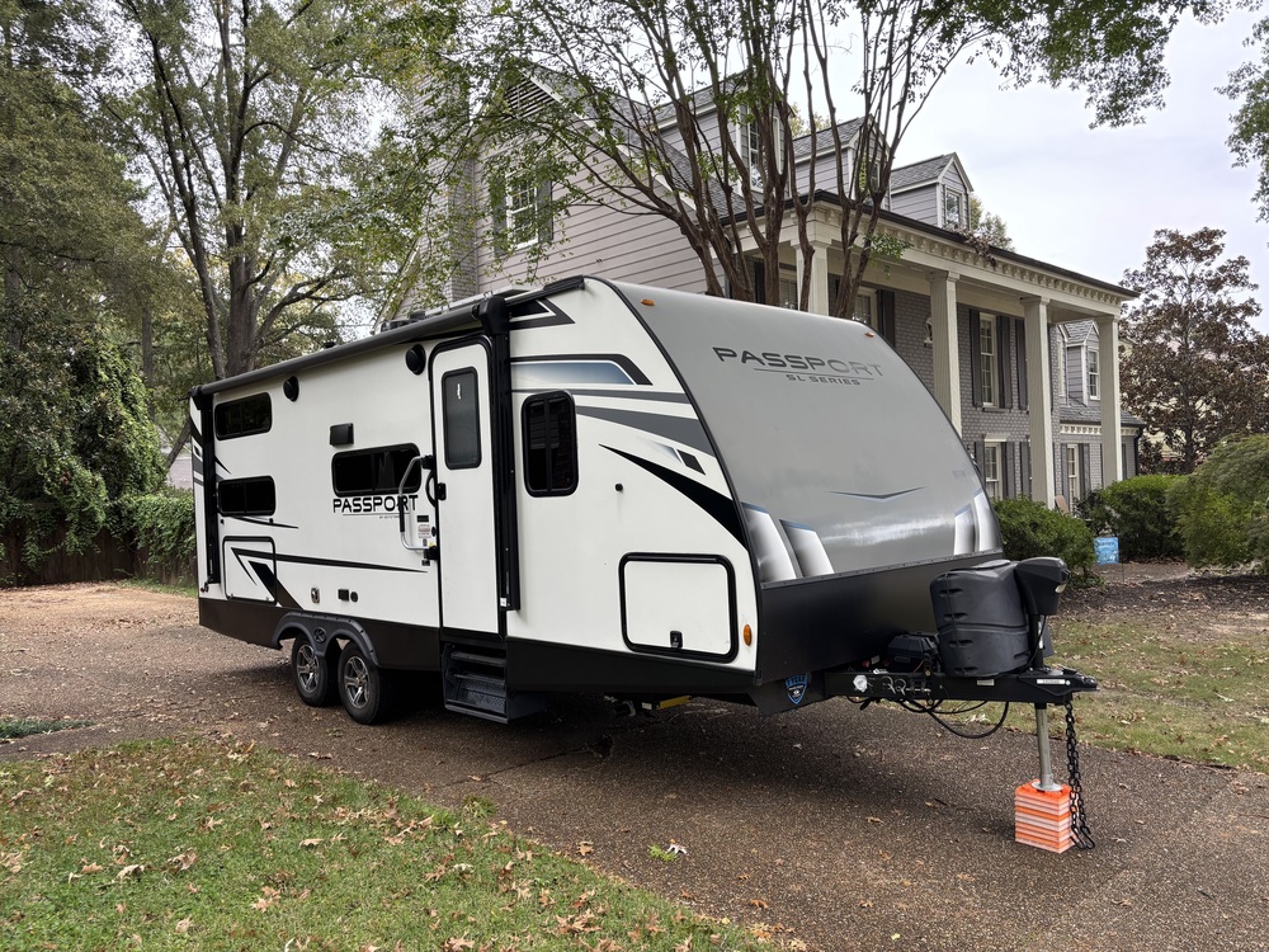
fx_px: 953
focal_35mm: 26
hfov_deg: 67.3
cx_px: 634
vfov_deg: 53.1
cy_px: 476
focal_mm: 5.96
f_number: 1.6
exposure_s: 1/203
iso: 40
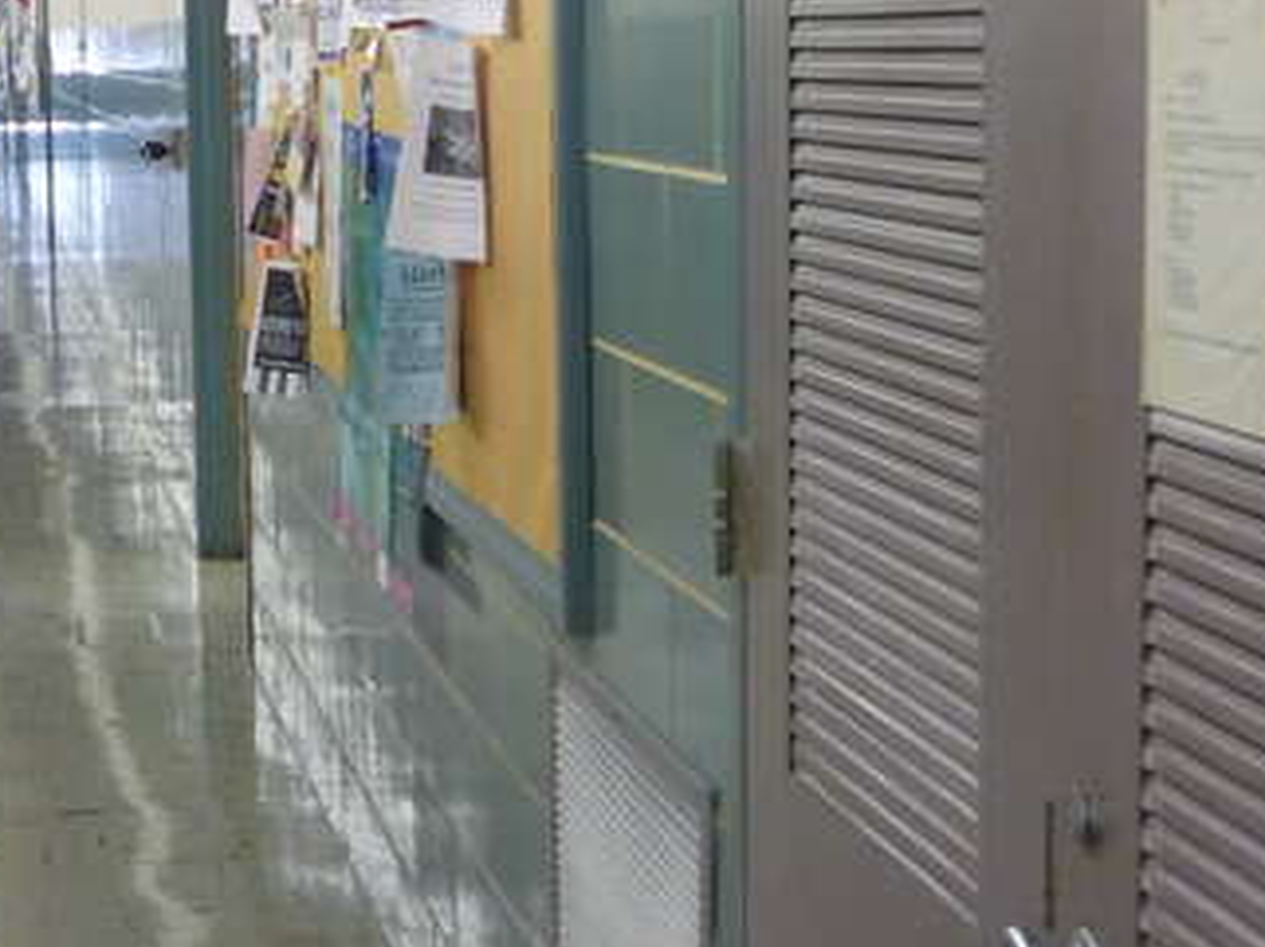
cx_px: 4
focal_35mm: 82
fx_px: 2994
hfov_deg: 22.9
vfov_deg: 18.0
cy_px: 440
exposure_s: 1/30
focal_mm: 5.5
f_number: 2.8
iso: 250
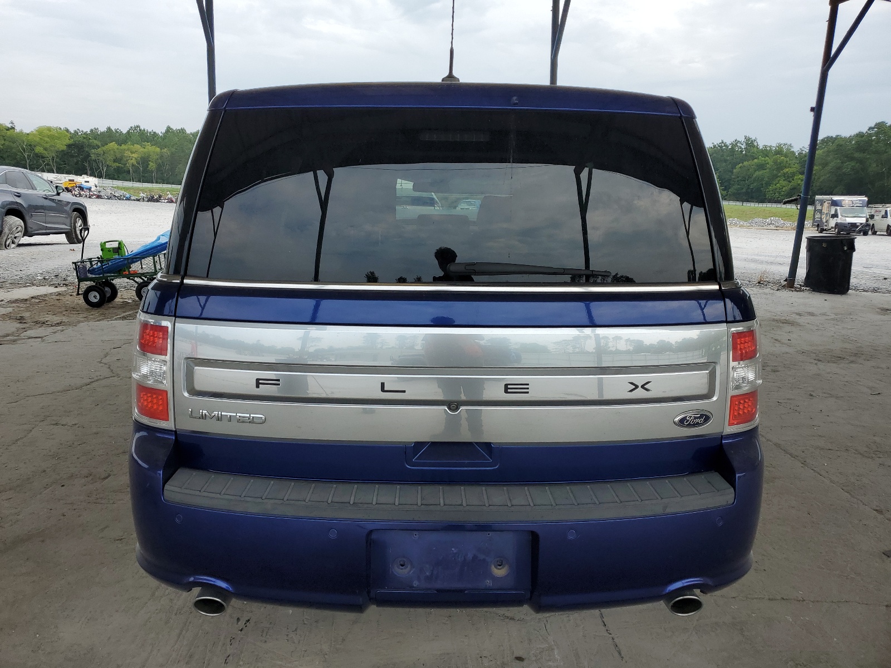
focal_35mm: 26
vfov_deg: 53.1
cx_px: 446
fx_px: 669
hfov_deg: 67.3
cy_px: 334
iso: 50
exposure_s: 1/1667
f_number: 1.5
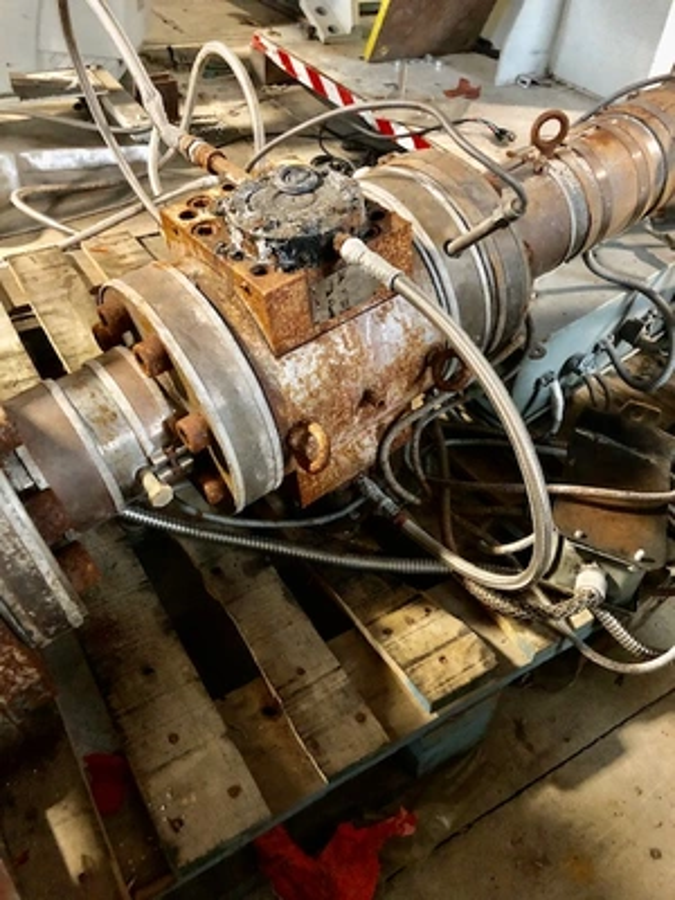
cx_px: 338
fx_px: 728
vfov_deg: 63.4
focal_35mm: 28
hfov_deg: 49.7
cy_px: 450
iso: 125
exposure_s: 1/4
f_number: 1.8
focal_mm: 4
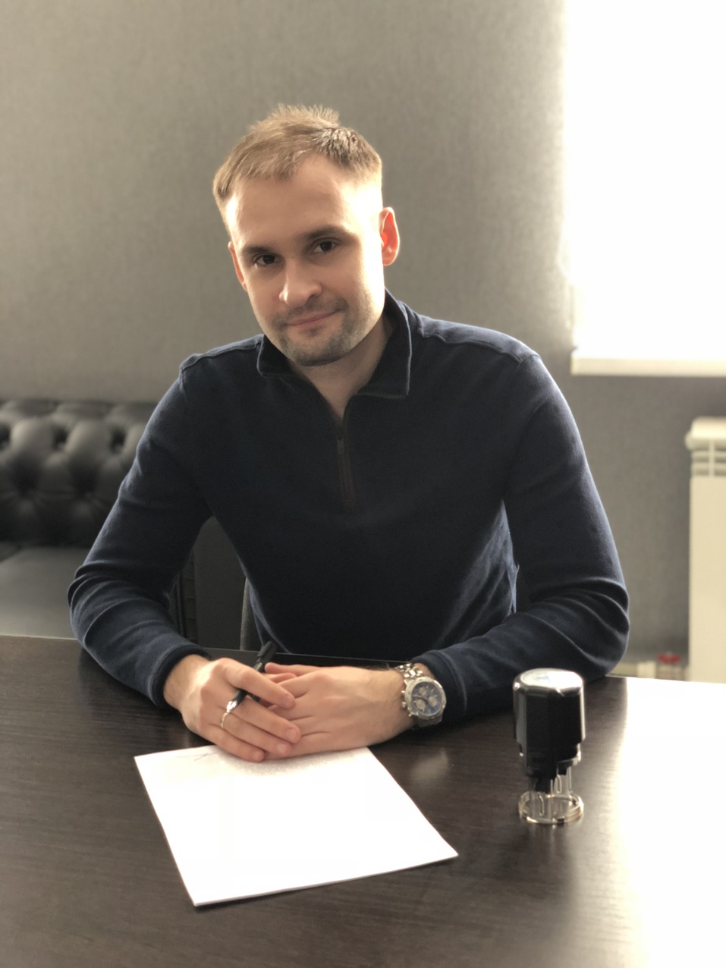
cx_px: 363
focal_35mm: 52
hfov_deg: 28.0
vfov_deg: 36.8
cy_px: 484
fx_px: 1454
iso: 125
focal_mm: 6
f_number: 2.4
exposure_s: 1/33
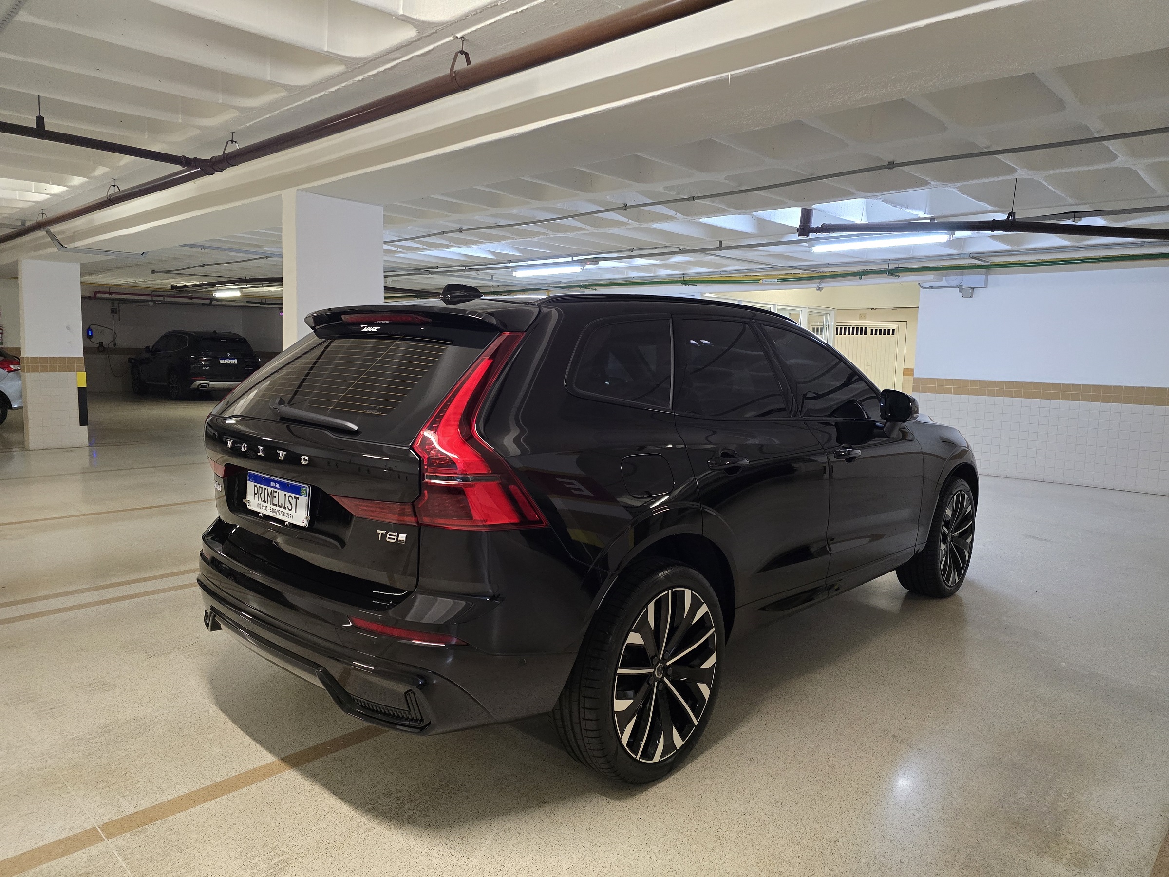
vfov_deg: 58.9
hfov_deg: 73.9
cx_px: 584
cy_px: 438
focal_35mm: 23
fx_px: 777
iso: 800
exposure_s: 1/60
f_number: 1.7
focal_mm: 6.3
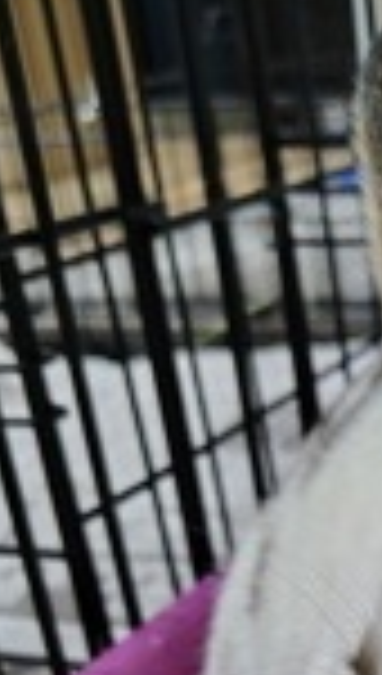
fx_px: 1307
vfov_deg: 26.5
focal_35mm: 73
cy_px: 756
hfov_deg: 15.1
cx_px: 618
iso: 889
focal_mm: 5.56
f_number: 1.8
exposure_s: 1/60
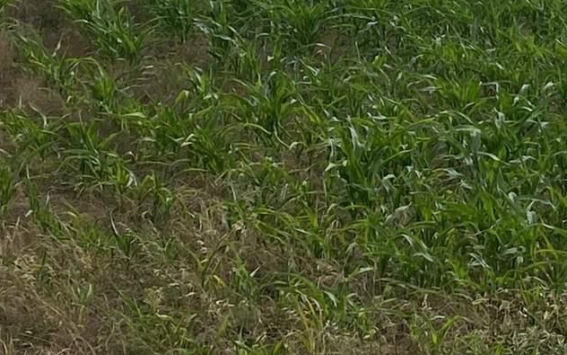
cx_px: 999
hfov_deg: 14.0
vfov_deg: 9.3
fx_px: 2071
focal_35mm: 134
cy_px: -318
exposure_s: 1/4115
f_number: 1.8
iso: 32
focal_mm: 4.25
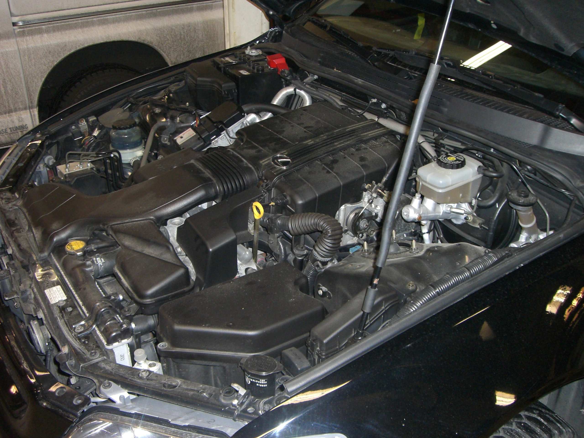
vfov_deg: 37.7
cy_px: 219
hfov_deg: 49.0
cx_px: 292
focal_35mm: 38
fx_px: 641
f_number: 2.7
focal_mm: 6.2
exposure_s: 1/60
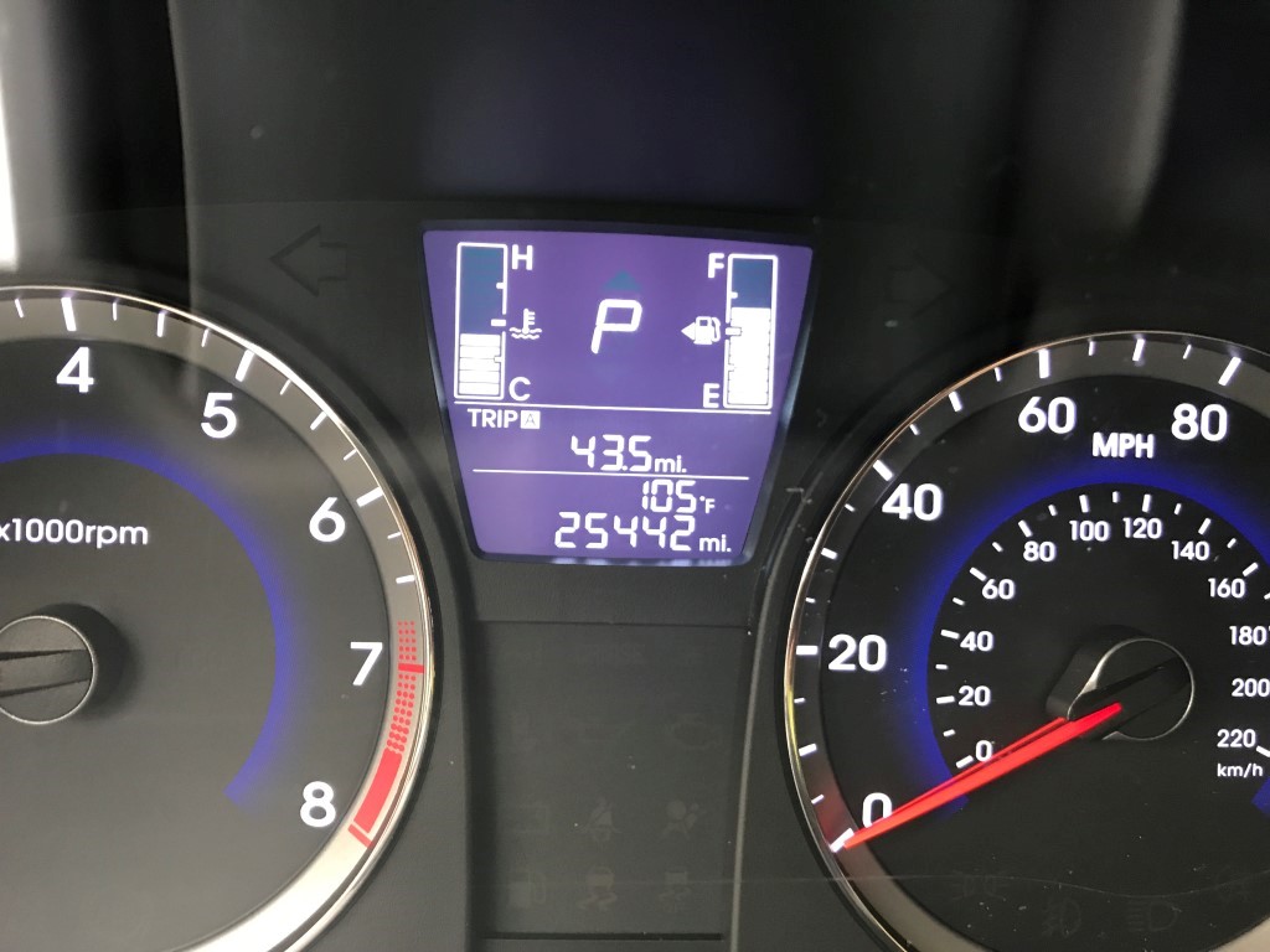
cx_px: 635
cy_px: 476
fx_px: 1027
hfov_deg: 63.4
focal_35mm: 28
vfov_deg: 49.7
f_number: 1.8
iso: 64
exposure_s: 1/15
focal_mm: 3.99
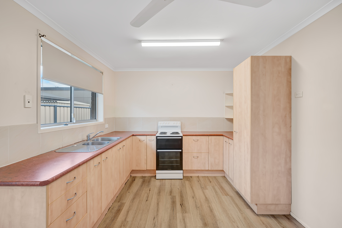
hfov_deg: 96.8
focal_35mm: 16
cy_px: 114
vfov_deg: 73.7
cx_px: 171
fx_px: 152
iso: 200
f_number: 8
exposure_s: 1/15
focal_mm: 16
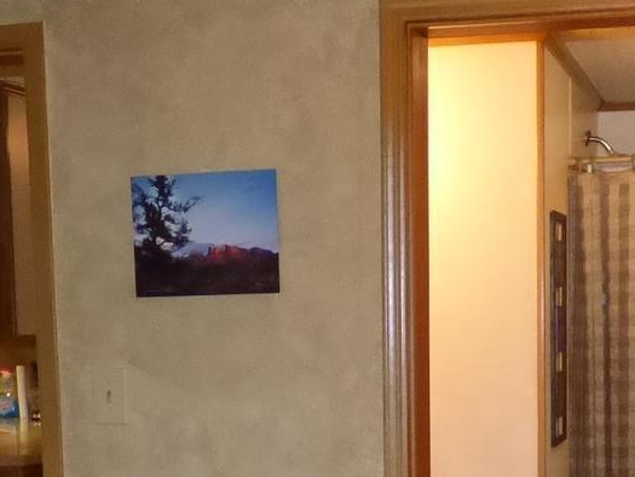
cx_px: 402
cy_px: 494
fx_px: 1431
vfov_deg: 18.3
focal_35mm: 78
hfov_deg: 24.9
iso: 800
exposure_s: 1/60
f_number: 2.8
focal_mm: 3.58
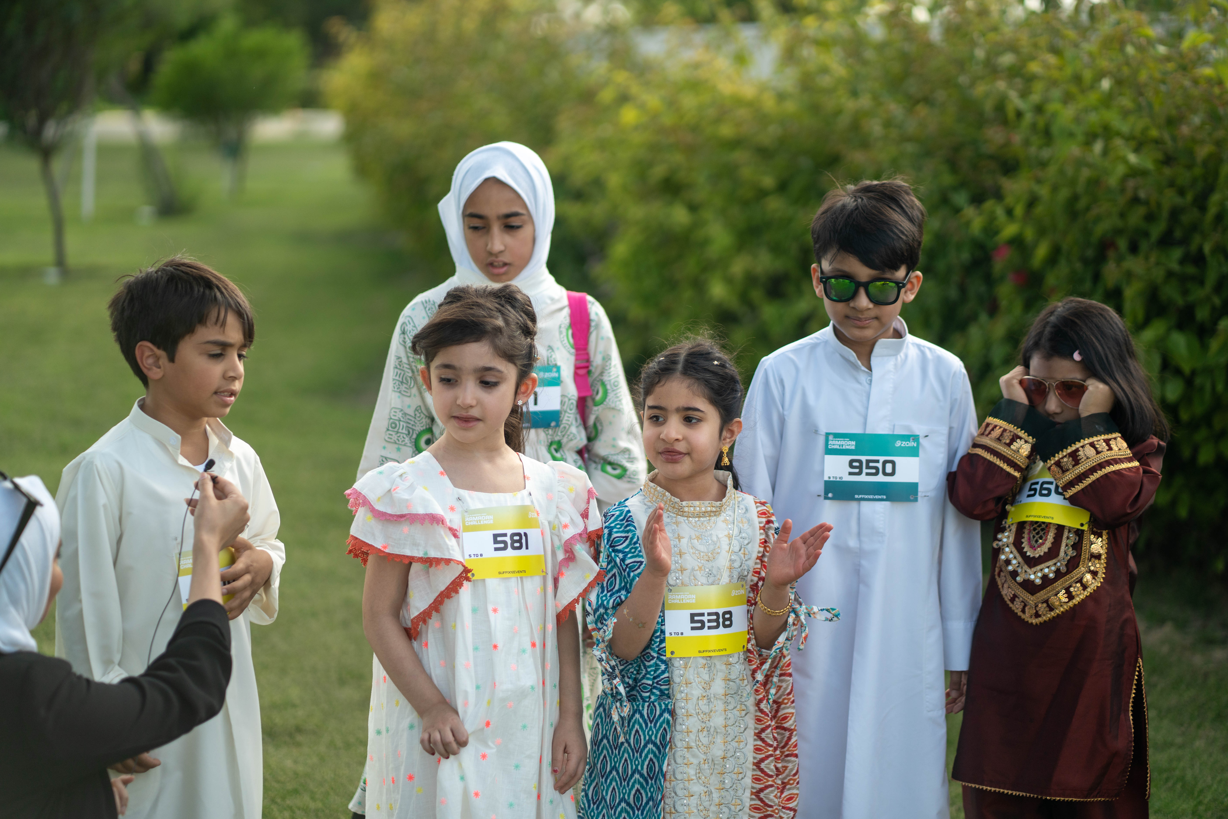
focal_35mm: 85
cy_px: 410
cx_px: 614
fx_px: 2899
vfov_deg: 16.1
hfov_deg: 23.9
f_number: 1.8
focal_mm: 85
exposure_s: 1/1000
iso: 250
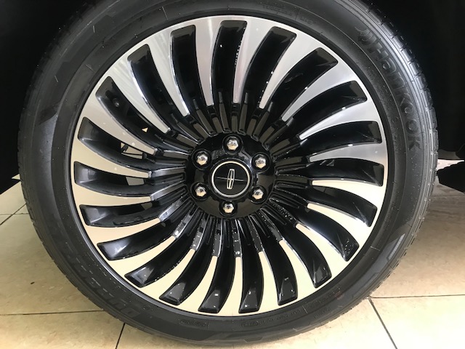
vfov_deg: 49.7
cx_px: 232
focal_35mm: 28
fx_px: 376
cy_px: 174
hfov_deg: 63.4
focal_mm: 3.99
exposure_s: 1/17
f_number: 1.8
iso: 64
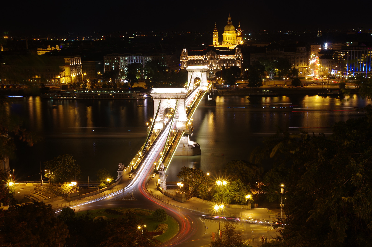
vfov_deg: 25.0
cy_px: 124
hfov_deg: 36.9
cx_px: 186
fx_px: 557
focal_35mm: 54
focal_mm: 36.25
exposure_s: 20
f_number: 13
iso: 100
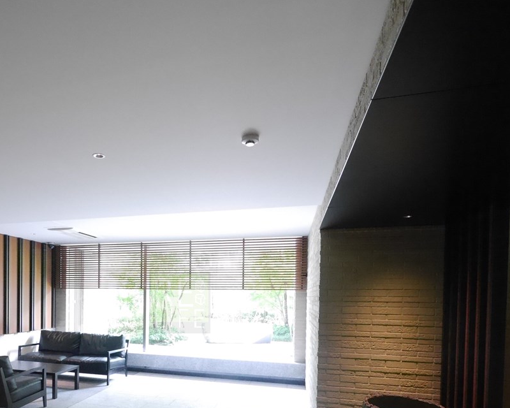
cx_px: 180
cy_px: 303
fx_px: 377
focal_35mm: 25
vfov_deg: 54.3
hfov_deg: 66.7
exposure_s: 1/60
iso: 3200
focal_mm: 8
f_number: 4
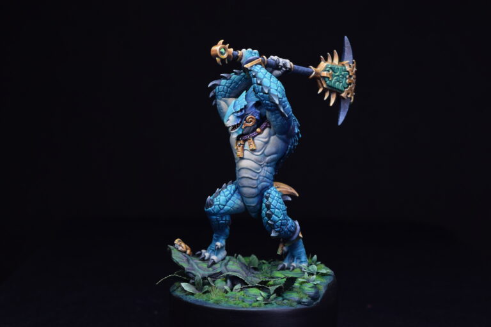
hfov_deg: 26.0
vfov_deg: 17.5
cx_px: 246
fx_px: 1064
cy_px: 164
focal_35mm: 78
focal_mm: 52
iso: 100
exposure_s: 1/20
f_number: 13
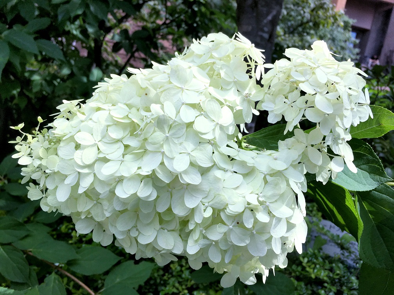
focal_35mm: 29
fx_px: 330
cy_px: 148
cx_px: 197
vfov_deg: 48.2
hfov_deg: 61.7
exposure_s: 1/732
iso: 25
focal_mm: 4.15
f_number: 2.2
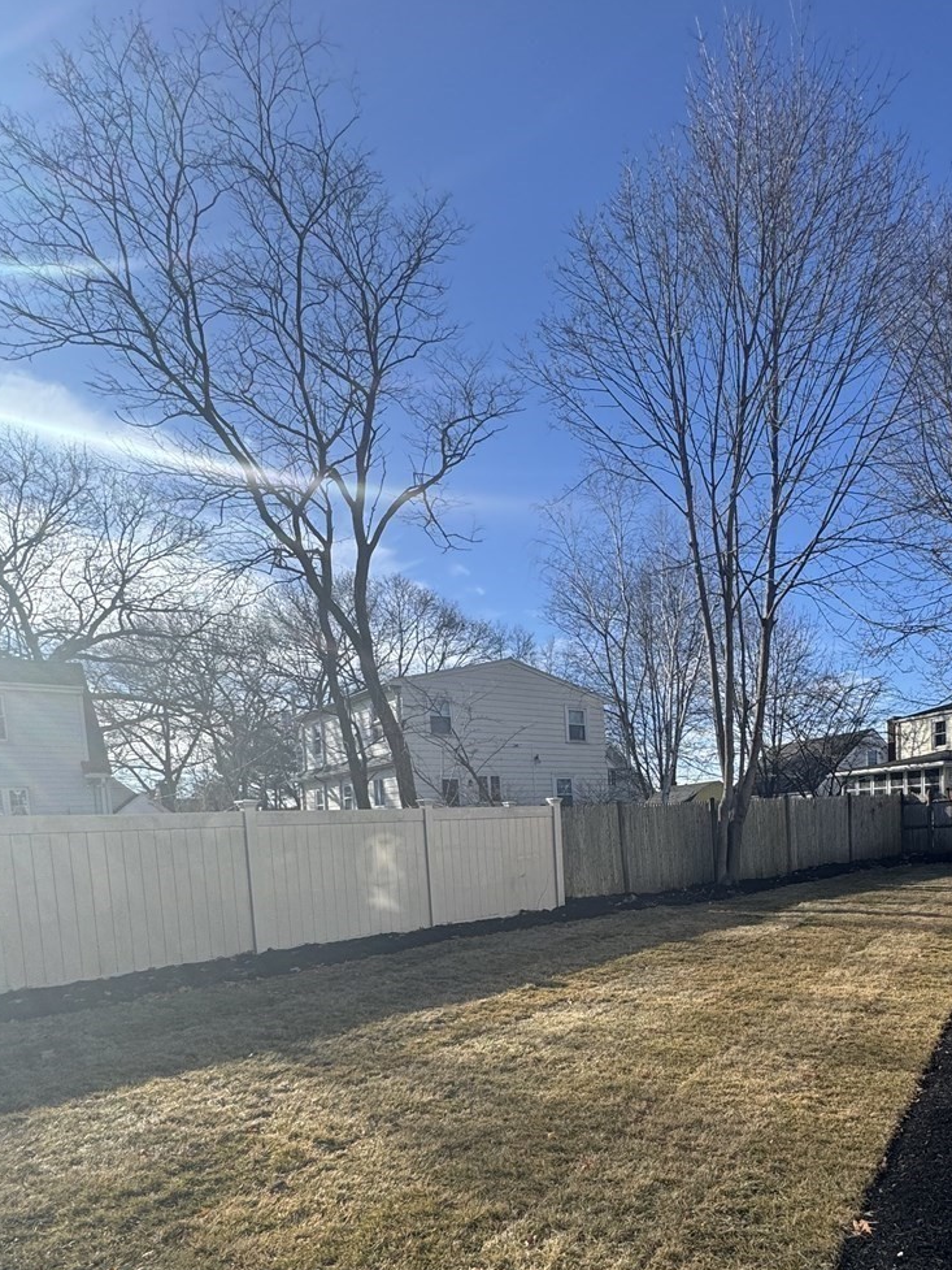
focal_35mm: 22
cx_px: 673
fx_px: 807
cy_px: 889
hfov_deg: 58.9
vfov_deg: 73.0
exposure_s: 1/993
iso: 50
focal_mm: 2.22
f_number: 2.2
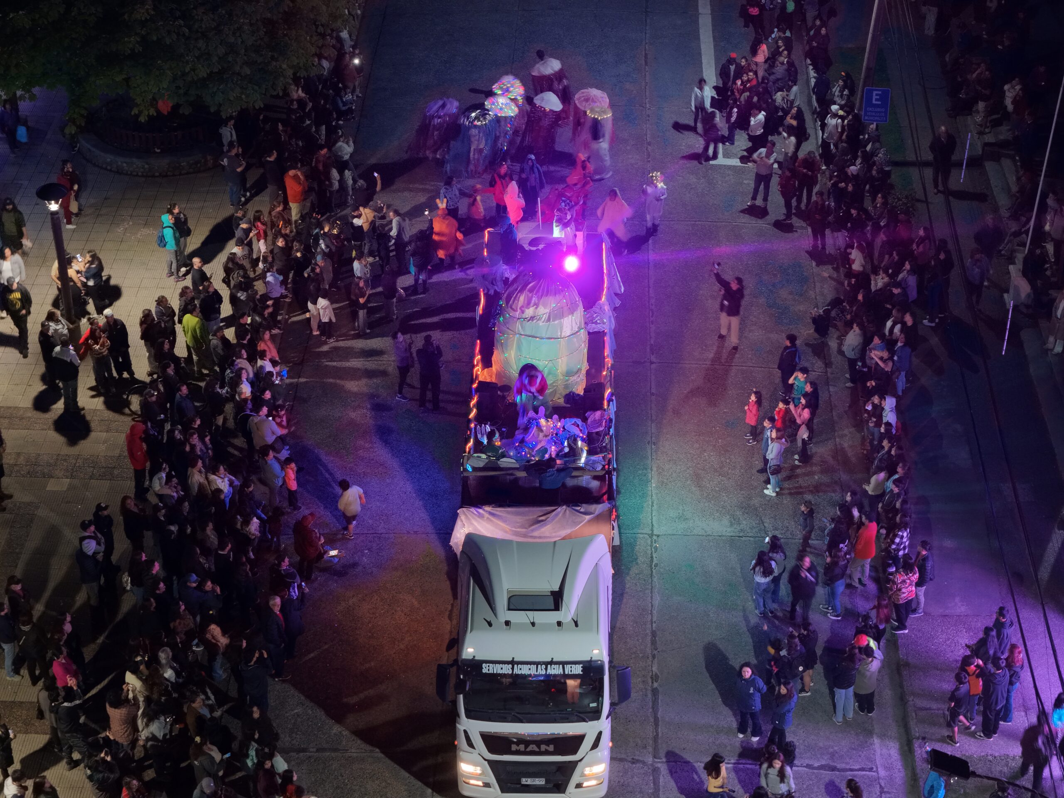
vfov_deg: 21.0
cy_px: 399
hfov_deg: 27.8
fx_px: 2152
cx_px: 532
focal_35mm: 70
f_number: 2.8
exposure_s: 1/10
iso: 1000
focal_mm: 19.35
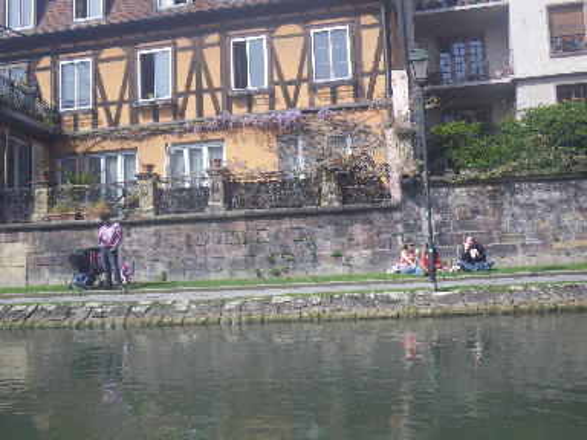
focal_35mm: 34
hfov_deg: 54.0
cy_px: 220
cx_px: 294
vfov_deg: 41.8
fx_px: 577
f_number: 4.6
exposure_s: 1/160
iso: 50
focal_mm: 6.1
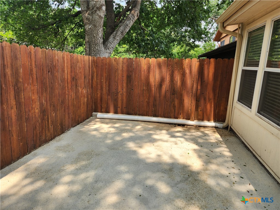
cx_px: 140
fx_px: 186
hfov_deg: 73.9
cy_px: 105
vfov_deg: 58.9
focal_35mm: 23
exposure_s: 1/302
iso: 20
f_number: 1.8
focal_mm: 5.4
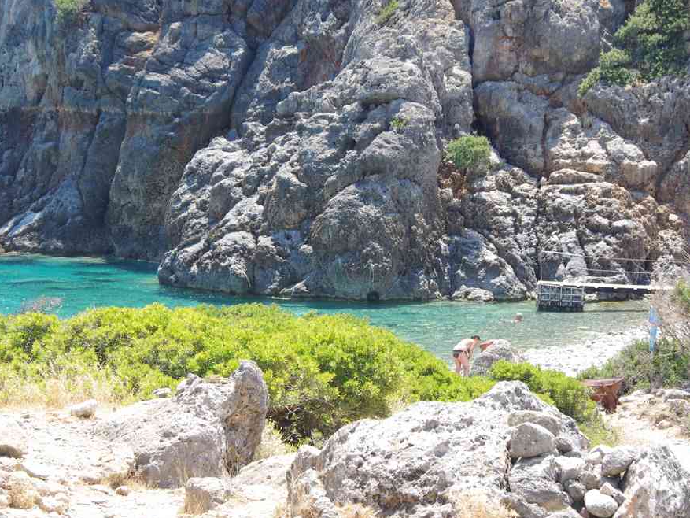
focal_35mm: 115
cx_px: 313
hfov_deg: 17.1
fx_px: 2293
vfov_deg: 12.9
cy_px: 261
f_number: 8
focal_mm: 70
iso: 400
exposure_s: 1/100
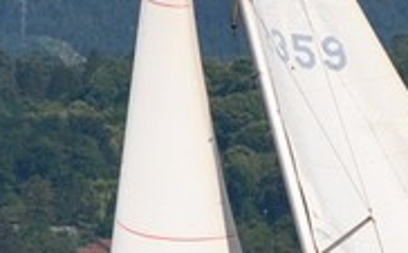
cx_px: 332
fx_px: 12356
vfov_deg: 1.2
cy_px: 316
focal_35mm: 1113
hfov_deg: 1.9
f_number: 5.3
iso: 100
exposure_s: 1/800
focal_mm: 165
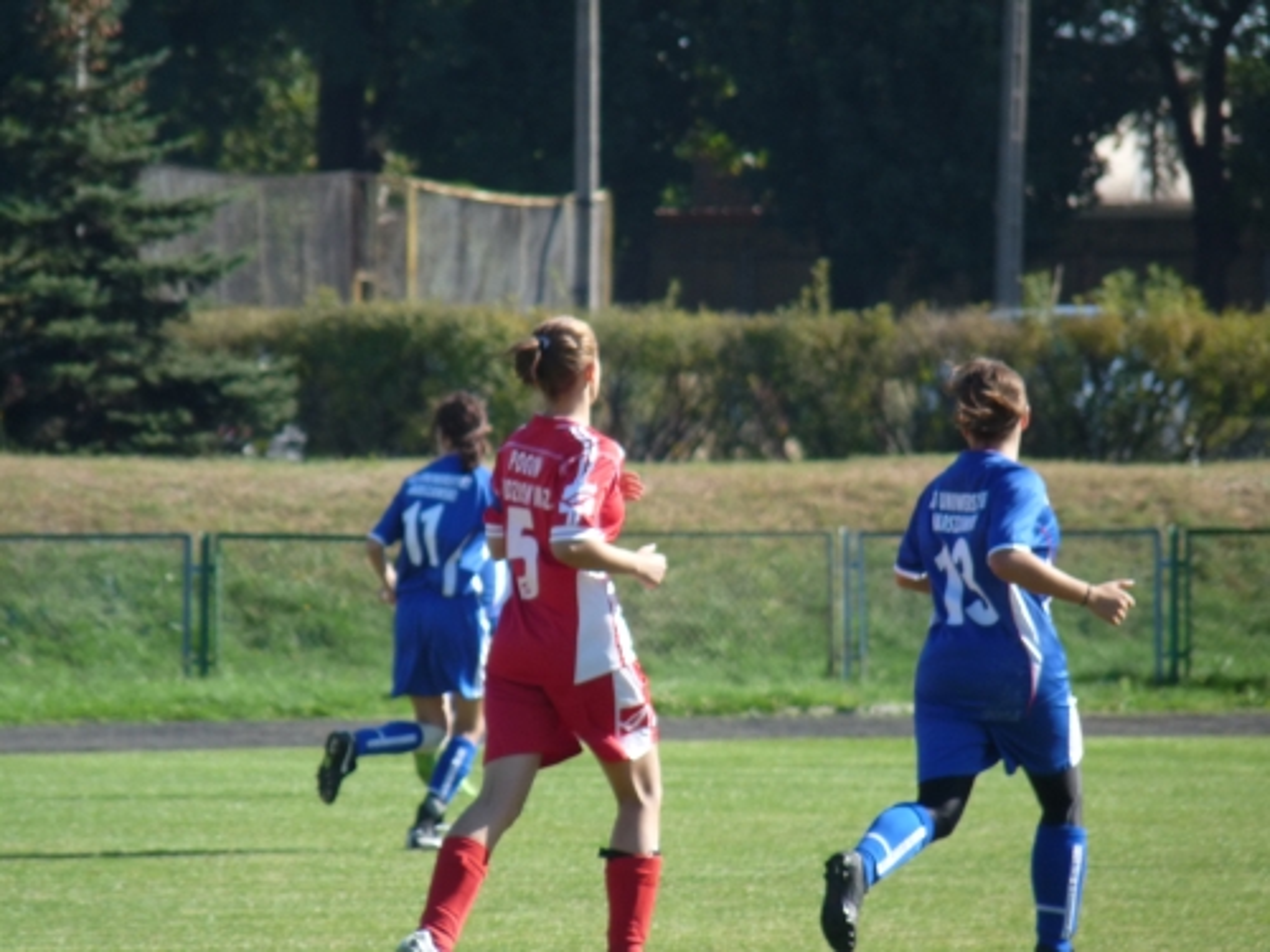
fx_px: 17427
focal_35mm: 475
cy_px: 476
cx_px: 635
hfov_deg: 4.2
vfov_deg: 3.1
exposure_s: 1/500
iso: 160
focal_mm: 84.5
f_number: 4.4
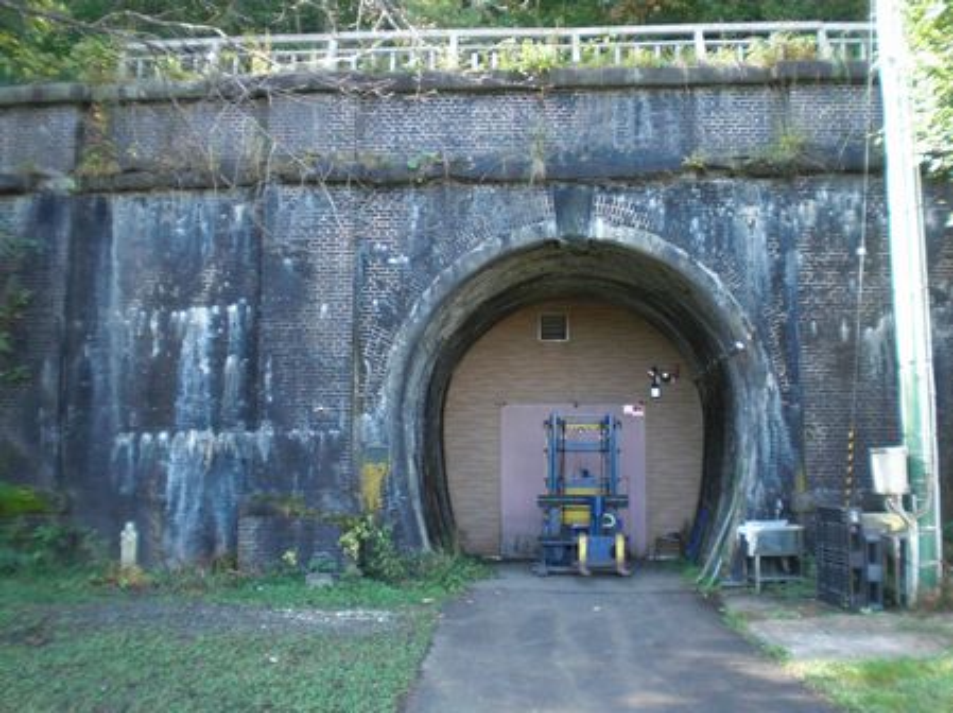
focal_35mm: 38
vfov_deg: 37.7
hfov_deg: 49.0
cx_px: 476
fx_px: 1045
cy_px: 356
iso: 200
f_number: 3.1
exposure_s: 1/125
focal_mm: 6.3
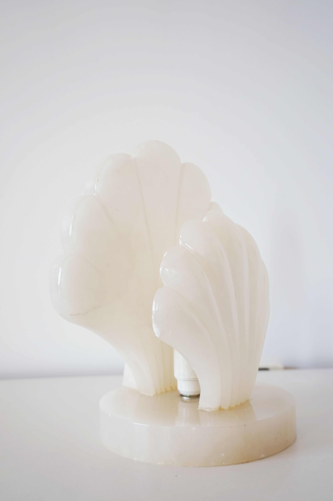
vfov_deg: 53.2
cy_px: 250
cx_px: 166
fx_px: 500
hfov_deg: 36.8
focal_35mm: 36
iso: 160
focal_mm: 24
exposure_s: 1/60
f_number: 4.5
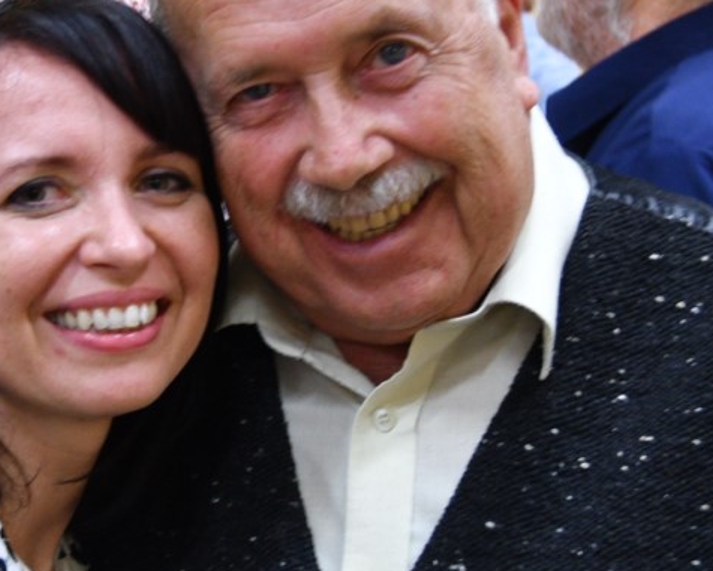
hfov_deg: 15.5
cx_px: 136
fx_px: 2596
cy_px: 206
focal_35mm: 123
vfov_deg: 12.5
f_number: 4
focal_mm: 26
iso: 800
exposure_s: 1/40
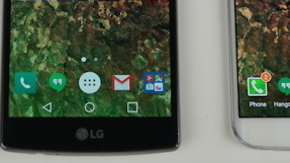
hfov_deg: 17.0
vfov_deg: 9.5
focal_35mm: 126
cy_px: -15
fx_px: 968
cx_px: 84
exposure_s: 1/60
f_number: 4
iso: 100
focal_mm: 30
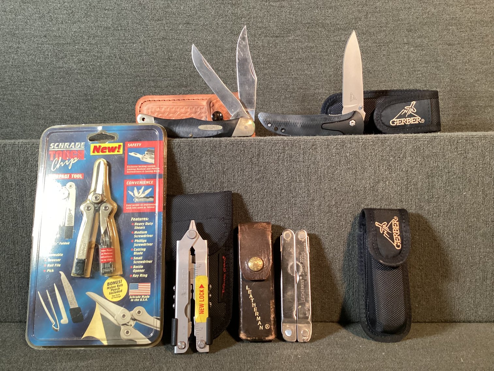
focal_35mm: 31
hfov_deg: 58.3
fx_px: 442
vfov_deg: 45.4
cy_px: 186
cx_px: 247
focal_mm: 3.3
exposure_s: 1/40
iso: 250
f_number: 2.4
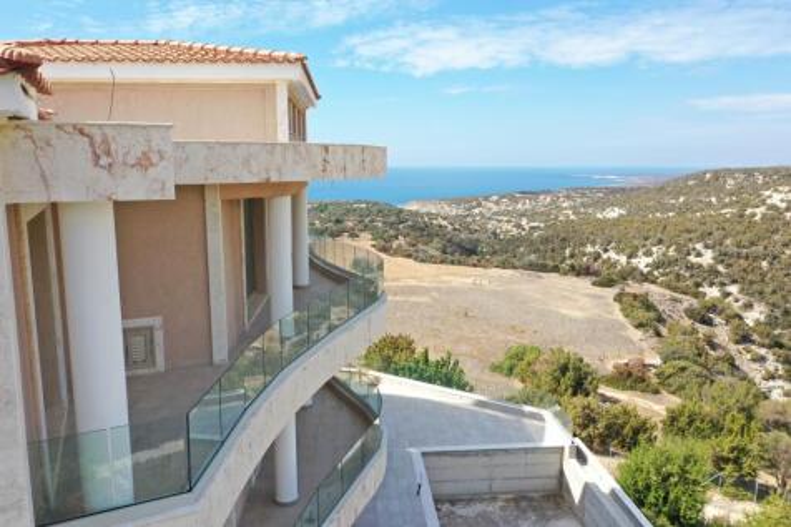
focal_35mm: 28
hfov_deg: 65.5
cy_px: 264
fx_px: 615
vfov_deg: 46.4
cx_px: 396
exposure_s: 1/320
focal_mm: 10.26
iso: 100
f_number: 5.6
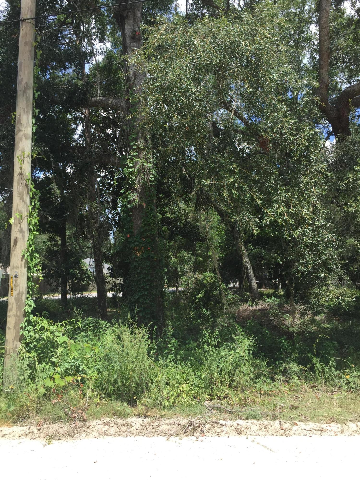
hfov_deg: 48.2
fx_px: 402
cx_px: 180
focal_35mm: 29
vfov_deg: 61.7
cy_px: 240
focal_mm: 4.15
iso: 32
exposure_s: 1/898
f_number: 2.2
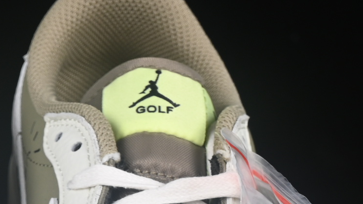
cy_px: 400
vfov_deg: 4.1
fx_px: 2821
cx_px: 1
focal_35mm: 293
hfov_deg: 7.3
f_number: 8
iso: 160
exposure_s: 1/80
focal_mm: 50
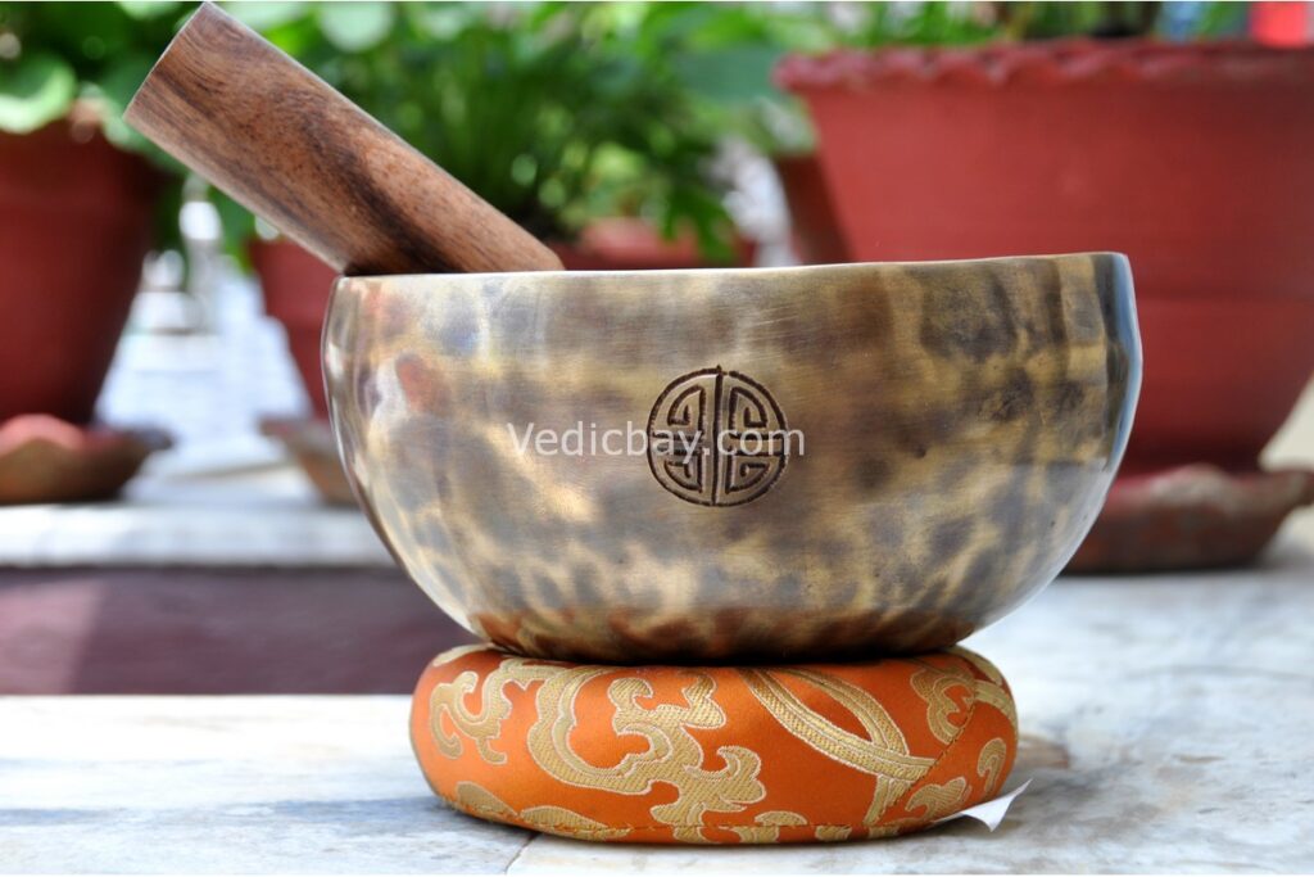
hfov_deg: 28.1
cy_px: 438
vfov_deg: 18.9
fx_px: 2628
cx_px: 657
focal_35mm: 72
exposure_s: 1/100
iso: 200
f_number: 10
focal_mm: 48
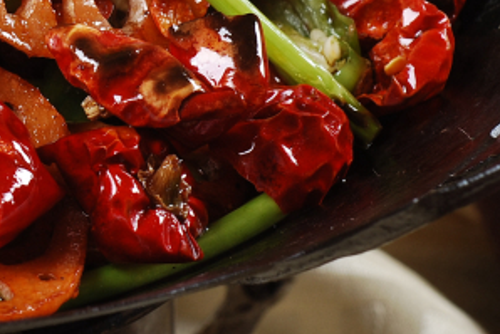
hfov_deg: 7.8
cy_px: -128
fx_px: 3585
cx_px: -228
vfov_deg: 5.3
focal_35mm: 258
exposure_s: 1/160
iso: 100
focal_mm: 50
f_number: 8
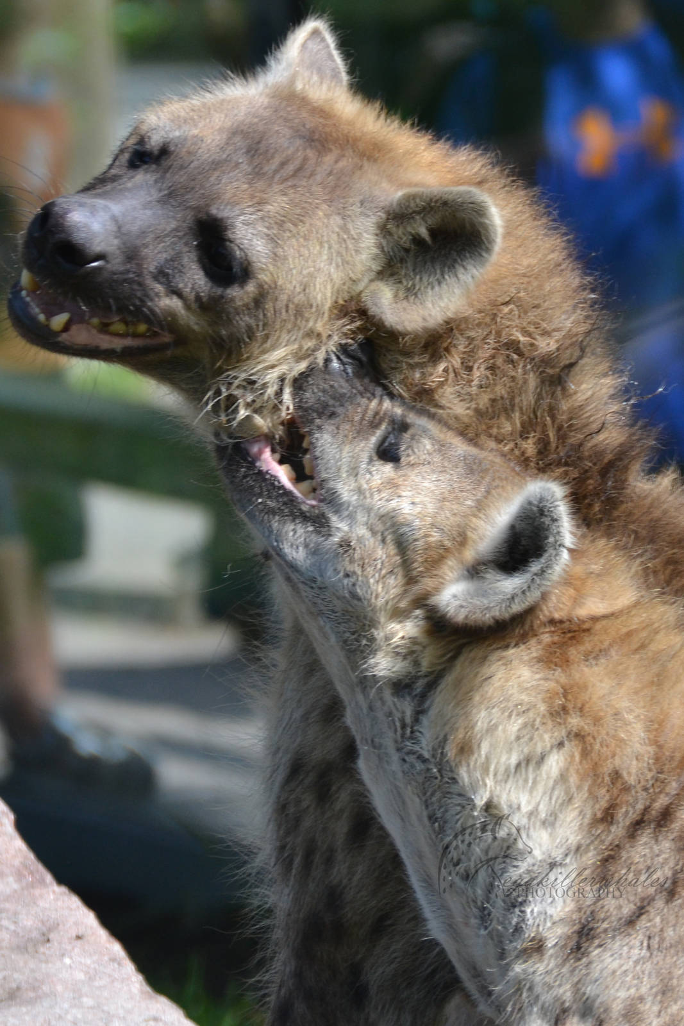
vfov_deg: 4.9
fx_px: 11966
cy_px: 513
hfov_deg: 3.3
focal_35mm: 420
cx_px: 342
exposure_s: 1/640
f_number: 5.6
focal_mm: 280
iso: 400
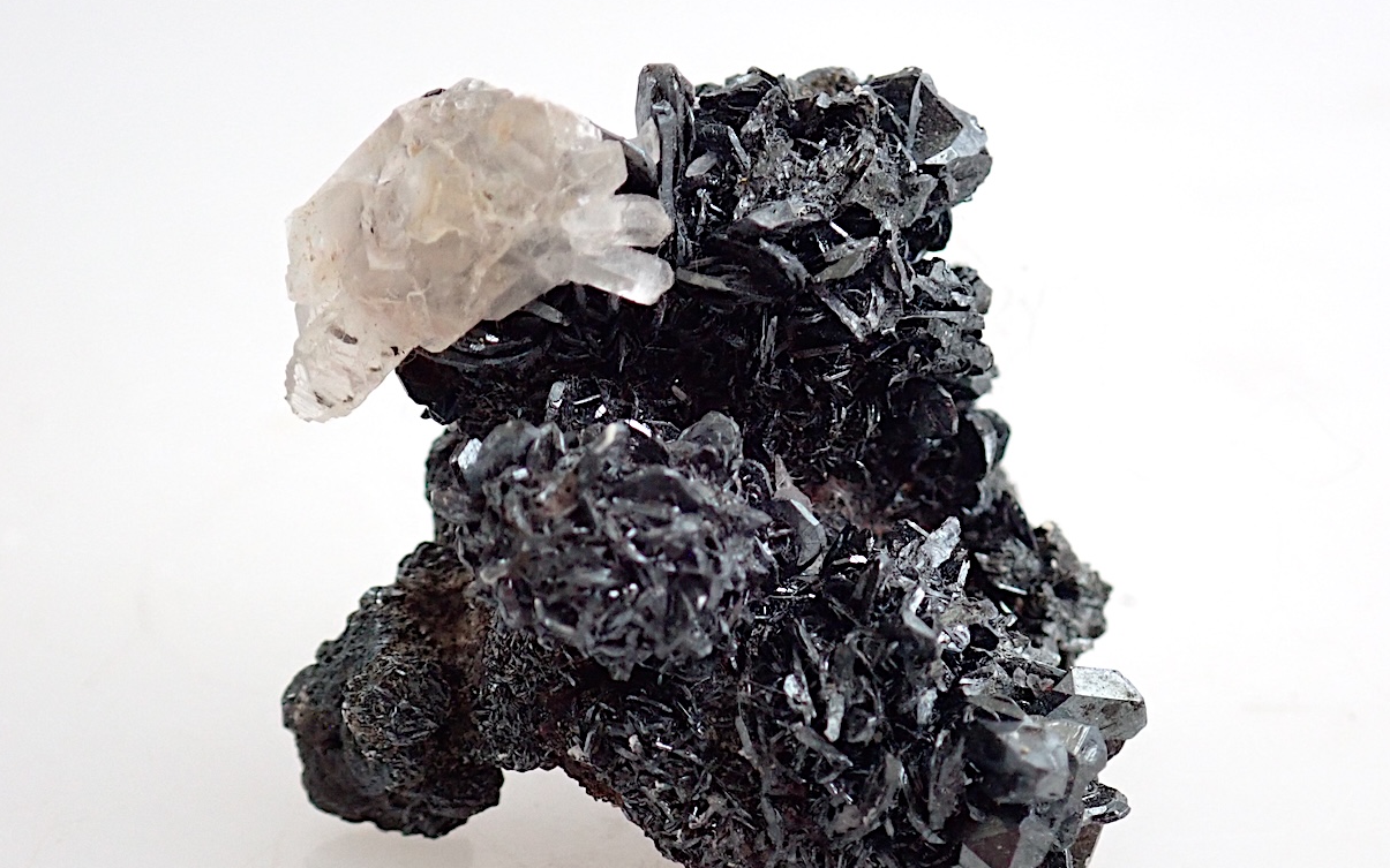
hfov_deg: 18.9
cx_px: 720
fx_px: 4167
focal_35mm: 110
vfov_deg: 11.9
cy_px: 496
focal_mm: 18
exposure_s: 1/40
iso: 800
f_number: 4.9
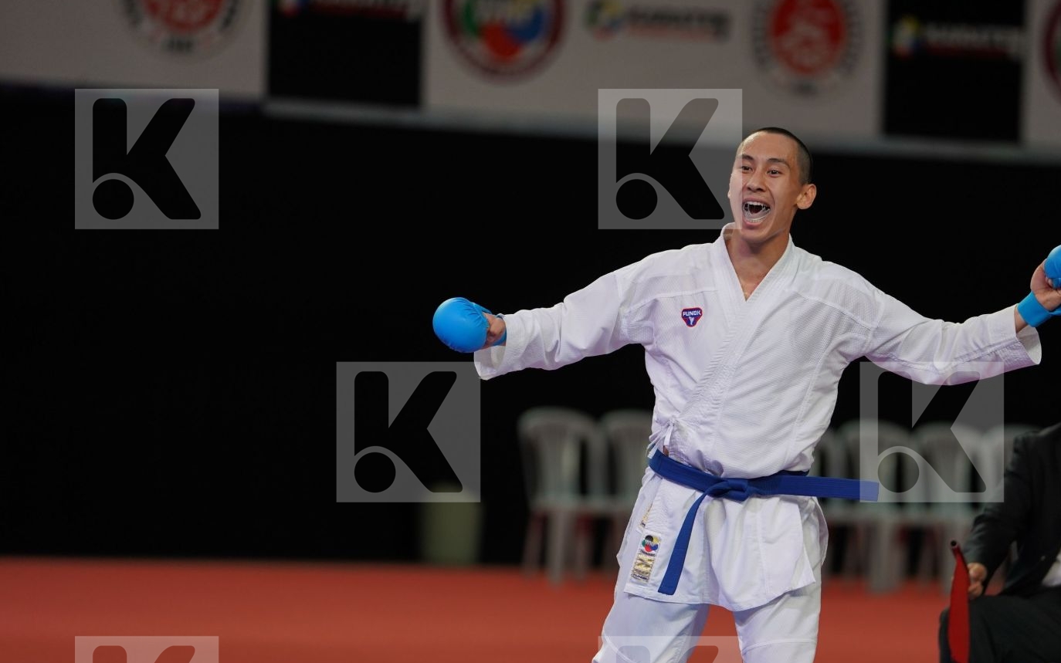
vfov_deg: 4.9
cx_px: 670
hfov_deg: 7.9
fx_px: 7721
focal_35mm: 267
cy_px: 432
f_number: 2.8
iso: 640
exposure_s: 1/1000
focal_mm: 200
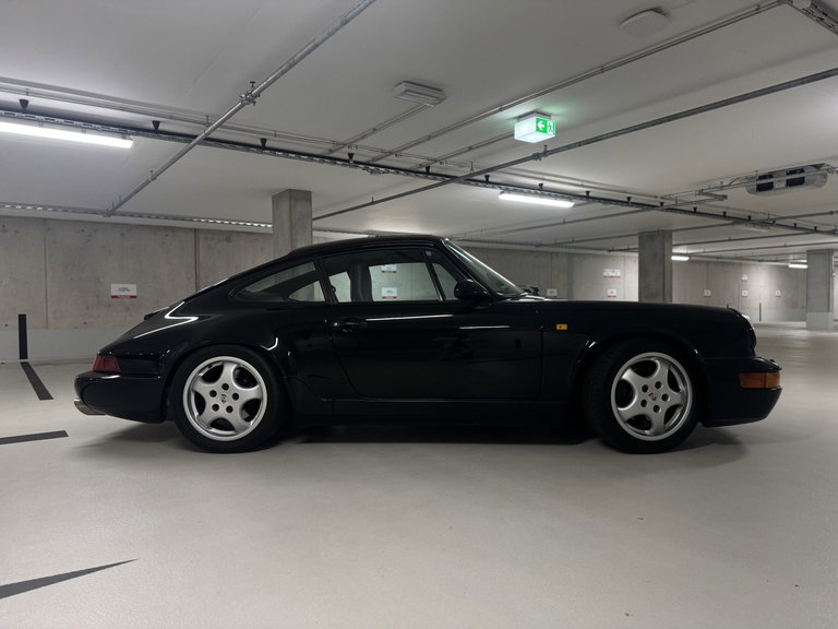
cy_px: 314
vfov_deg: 56.8
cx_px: 419
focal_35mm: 24
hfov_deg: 71.6
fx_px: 581
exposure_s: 1/100
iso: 160
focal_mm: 6.76
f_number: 1.78
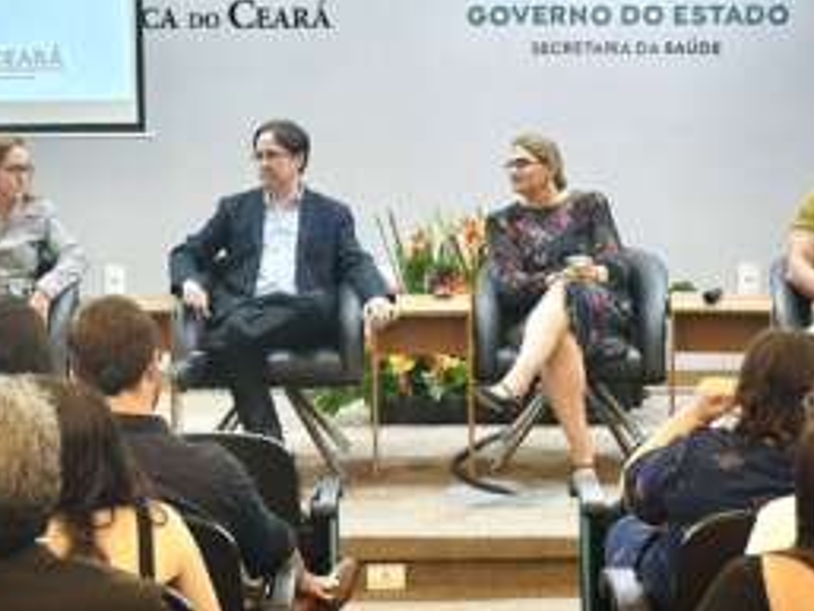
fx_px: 2635
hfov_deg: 17.6
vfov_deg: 13.2
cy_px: 196
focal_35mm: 112
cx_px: 352
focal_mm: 6.86
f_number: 1.78
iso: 80
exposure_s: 1/60
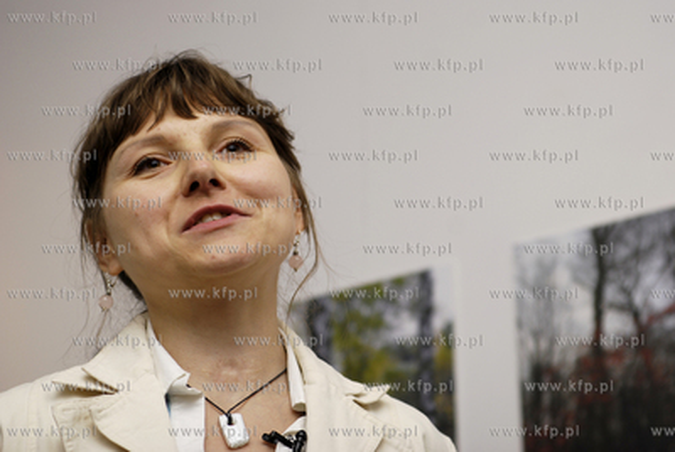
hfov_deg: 19.4
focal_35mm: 105
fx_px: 1972
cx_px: 338
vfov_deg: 13.1
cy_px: 226
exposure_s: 1/200
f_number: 4
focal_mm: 70
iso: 100
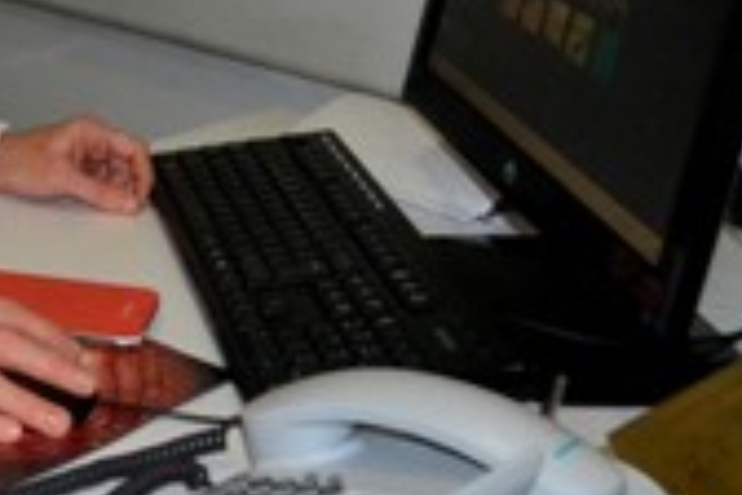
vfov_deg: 14.9
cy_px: -135
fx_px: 1814
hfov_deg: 21.8
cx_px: -88
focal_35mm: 88
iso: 3200
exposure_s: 1/200
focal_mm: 22
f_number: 7.1
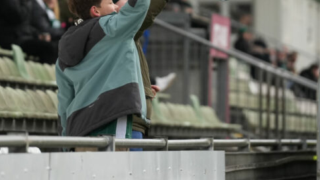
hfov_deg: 7.1
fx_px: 2563
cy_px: 32
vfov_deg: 4.0
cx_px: 134
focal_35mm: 302
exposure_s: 1/1000
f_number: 4
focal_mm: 200
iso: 2500
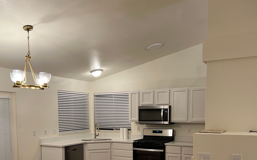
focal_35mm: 37
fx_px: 259
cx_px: 129
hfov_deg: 52.7
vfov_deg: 33.3
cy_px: 132
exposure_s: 1/60
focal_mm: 5.7
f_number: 1.5
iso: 100
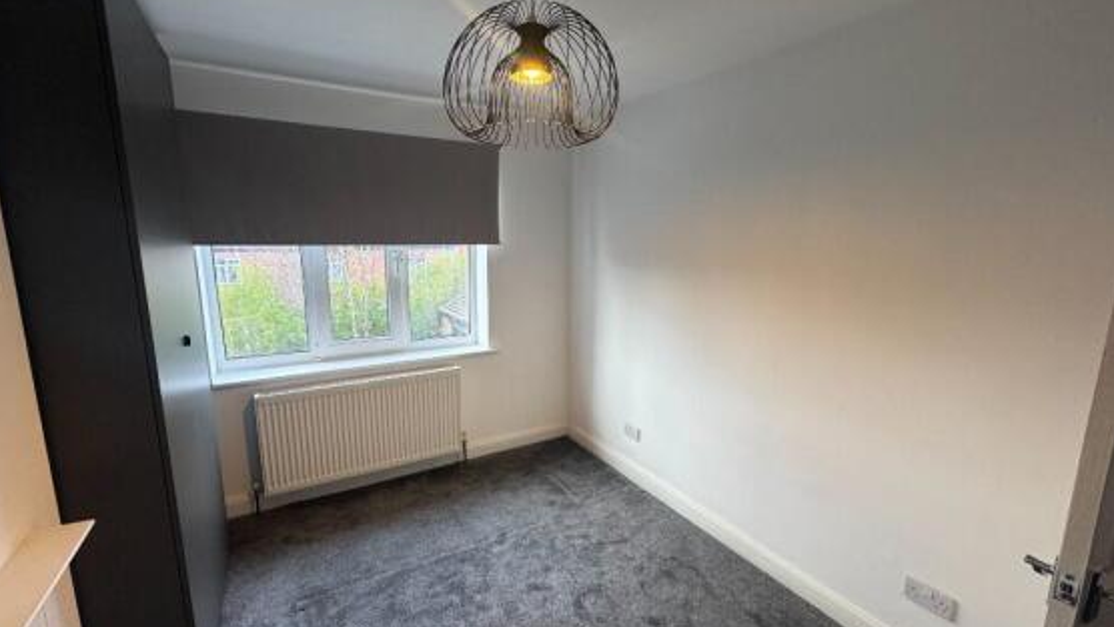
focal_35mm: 16
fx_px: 473
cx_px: 536
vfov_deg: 67.1
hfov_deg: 99.3
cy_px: 320
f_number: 2.2
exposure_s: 1/100
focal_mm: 2.22
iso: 160
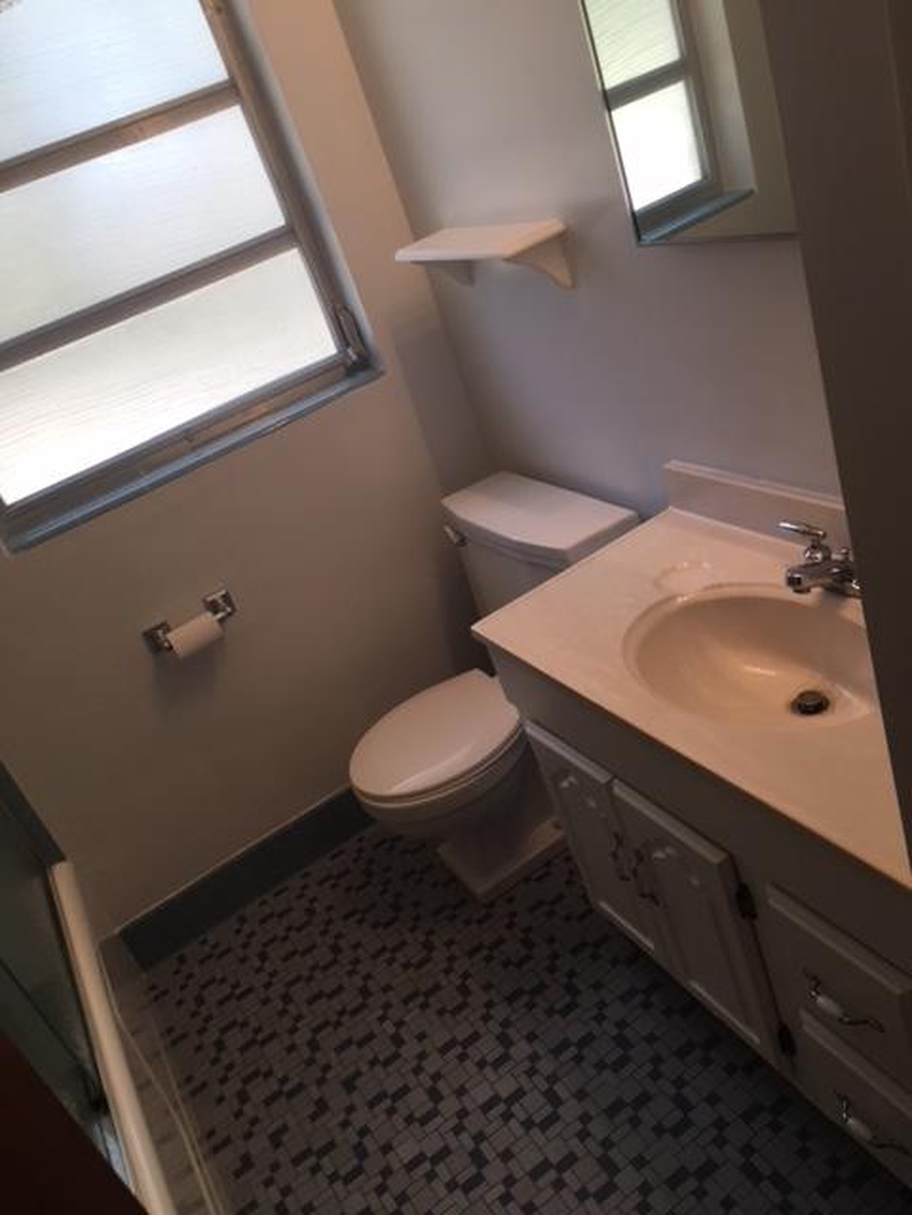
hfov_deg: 48.2
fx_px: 1019
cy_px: 608
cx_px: 456
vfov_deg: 61.7
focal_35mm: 29
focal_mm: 4.15
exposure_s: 1/60
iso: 25
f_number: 2.2
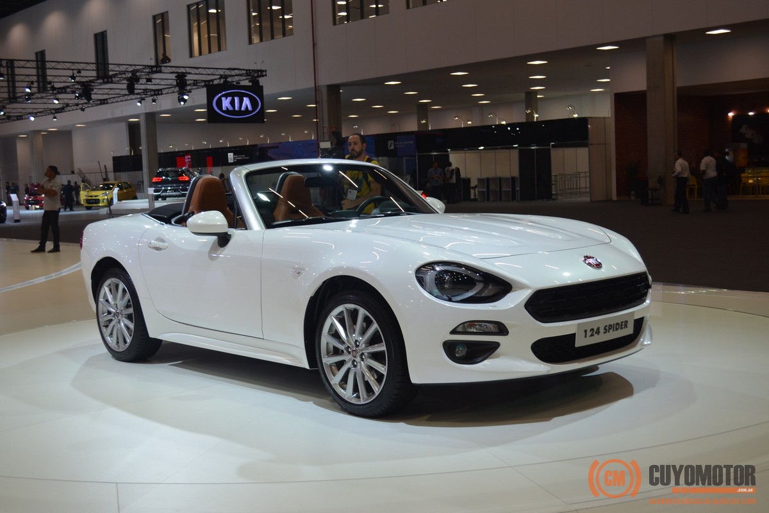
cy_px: 256
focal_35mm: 48
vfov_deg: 28.1
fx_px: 1025
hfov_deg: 41.1
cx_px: 384
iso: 400
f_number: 5.6
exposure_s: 1/125
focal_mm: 32
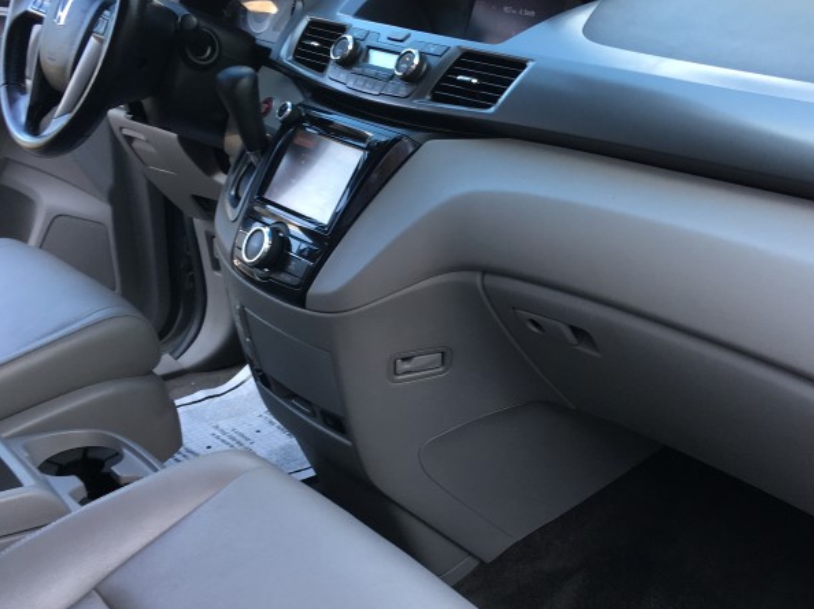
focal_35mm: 50
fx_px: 1175
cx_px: 474
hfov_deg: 38.1
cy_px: 328
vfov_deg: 29.1
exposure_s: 1/120
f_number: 2.2
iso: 40
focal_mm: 4.15
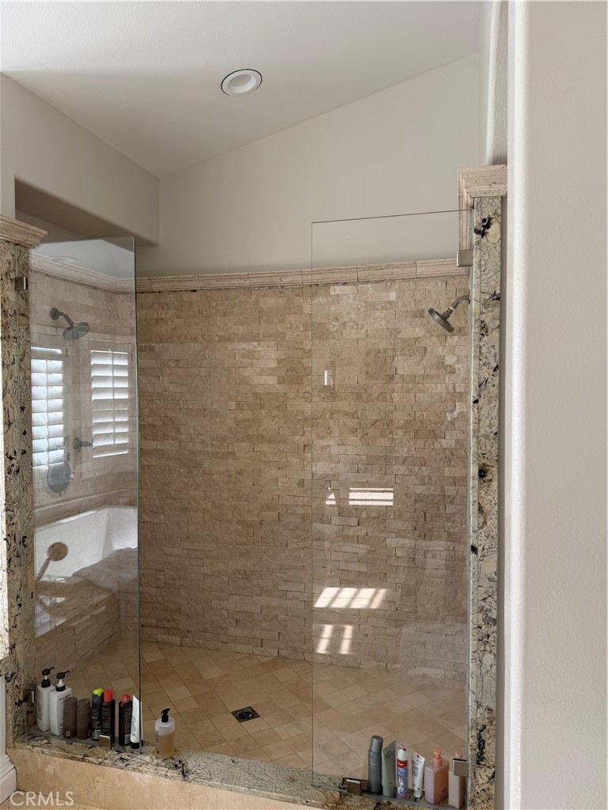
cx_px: 304
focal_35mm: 24
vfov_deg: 71.6
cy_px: 405
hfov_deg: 56.8
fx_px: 562
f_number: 1.78
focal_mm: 6.76
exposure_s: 1/123
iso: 50
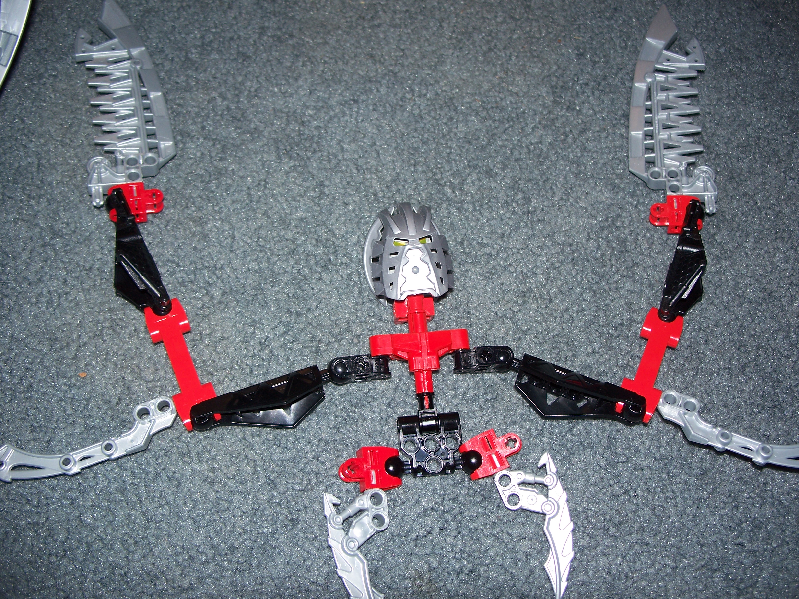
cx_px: 400
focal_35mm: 37
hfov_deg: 50.1
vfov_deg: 38.7
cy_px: 300
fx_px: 854
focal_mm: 7.8
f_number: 2.8
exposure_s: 1/60
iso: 80
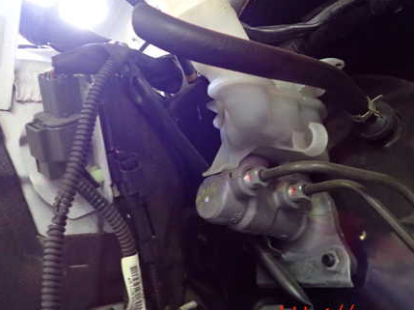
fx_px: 418
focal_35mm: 35
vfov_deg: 40.3
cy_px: 110
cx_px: 208
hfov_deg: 52.7
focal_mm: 4.5
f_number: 2
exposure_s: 1/30
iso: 640
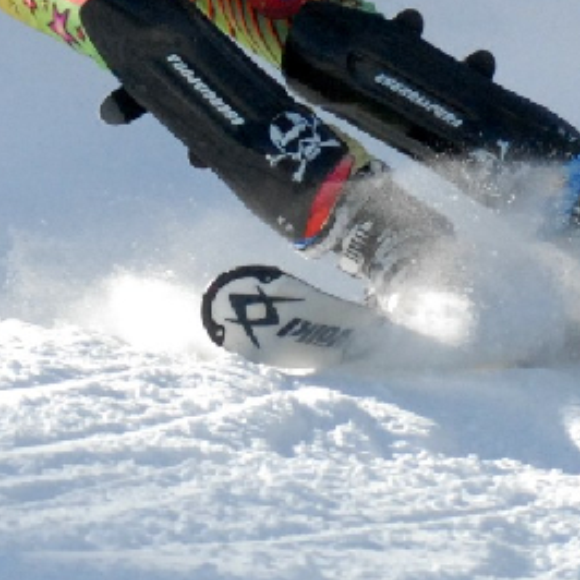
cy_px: -77
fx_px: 10919
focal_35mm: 576
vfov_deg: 3.0
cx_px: 24
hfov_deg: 3.0
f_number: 8
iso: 800
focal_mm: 100
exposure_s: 1/2000
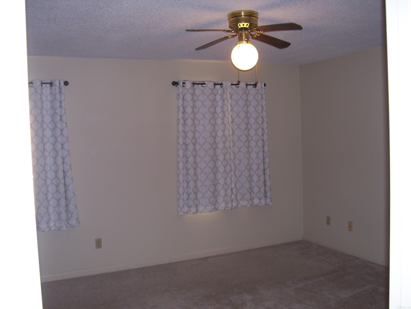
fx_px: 428
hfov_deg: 51.3
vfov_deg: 39.7
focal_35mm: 36
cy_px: 154
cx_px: 206
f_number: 2.7
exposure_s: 1/60
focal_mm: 6
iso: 80
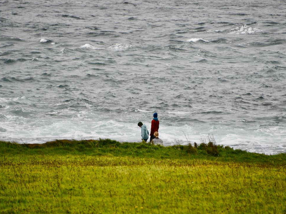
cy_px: 107
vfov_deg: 3.0
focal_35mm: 488
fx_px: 4032
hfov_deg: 4.1
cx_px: 158
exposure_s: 1/500
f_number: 5.6
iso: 250
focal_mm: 300
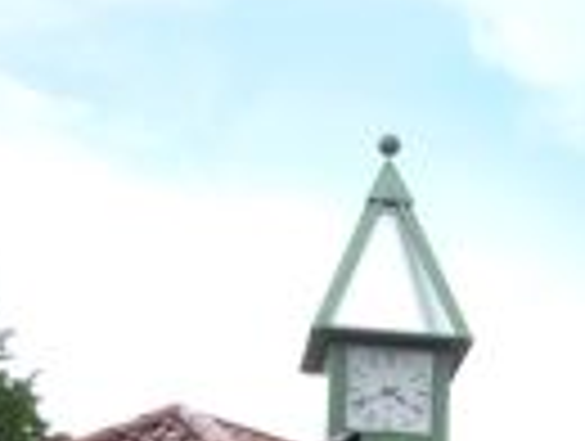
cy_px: 684
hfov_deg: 15.8
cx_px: 756
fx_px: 1998
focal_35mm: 118
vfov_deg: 12.0
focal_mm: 5.2
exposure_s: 1/200
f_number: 4
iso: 100
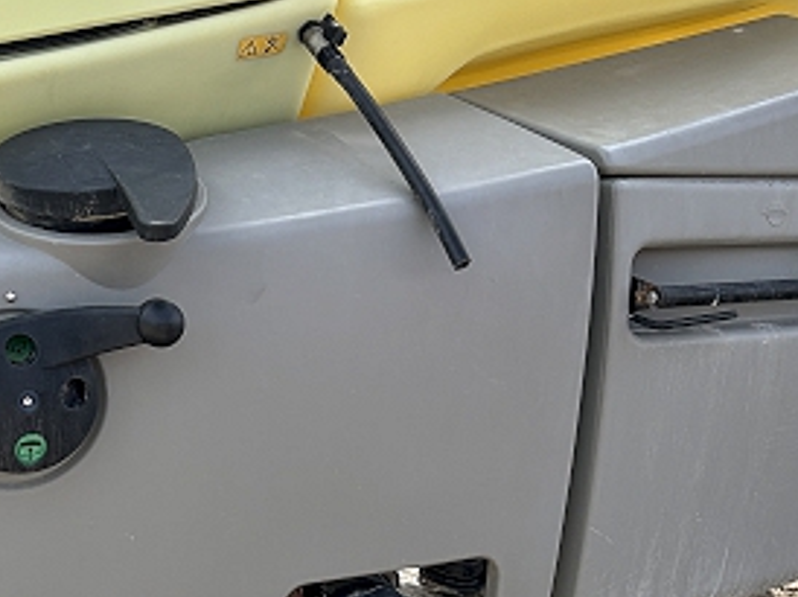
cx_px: 268
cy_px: 390
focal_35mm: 76
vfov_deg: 19.3
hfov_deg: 25.5
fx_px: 1750
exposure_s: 1/2353
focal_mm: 5.7
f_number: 1.5
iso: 50
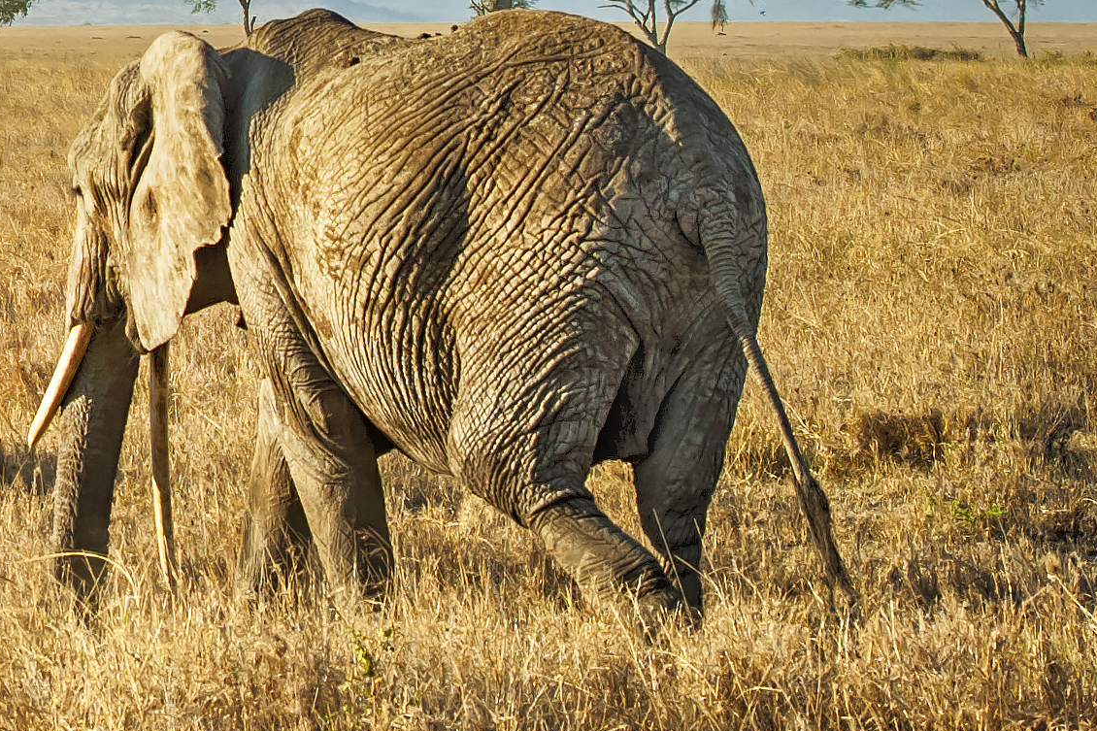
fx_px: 8987
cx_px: -614
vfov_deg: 4.6
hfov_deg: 6.9
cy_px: -393
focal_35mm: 295
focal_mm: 80
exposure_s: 1/400
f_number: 10
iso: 320
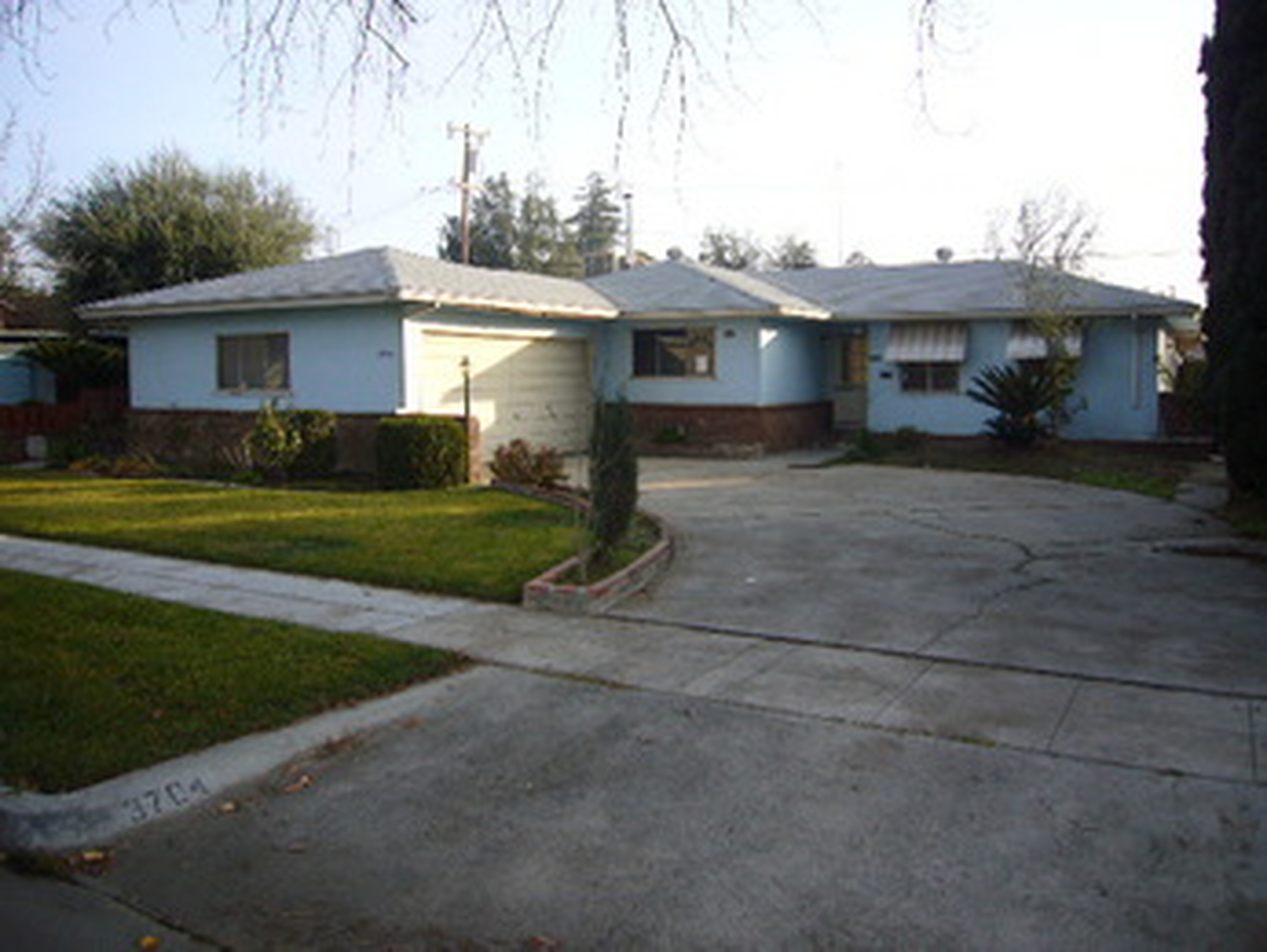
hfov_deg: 63.4
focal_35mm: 28
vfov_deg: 49.8
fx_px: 1026
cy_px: 476
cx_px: 634
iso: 80
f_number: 2.8
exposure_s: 1/400
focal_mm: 4.6
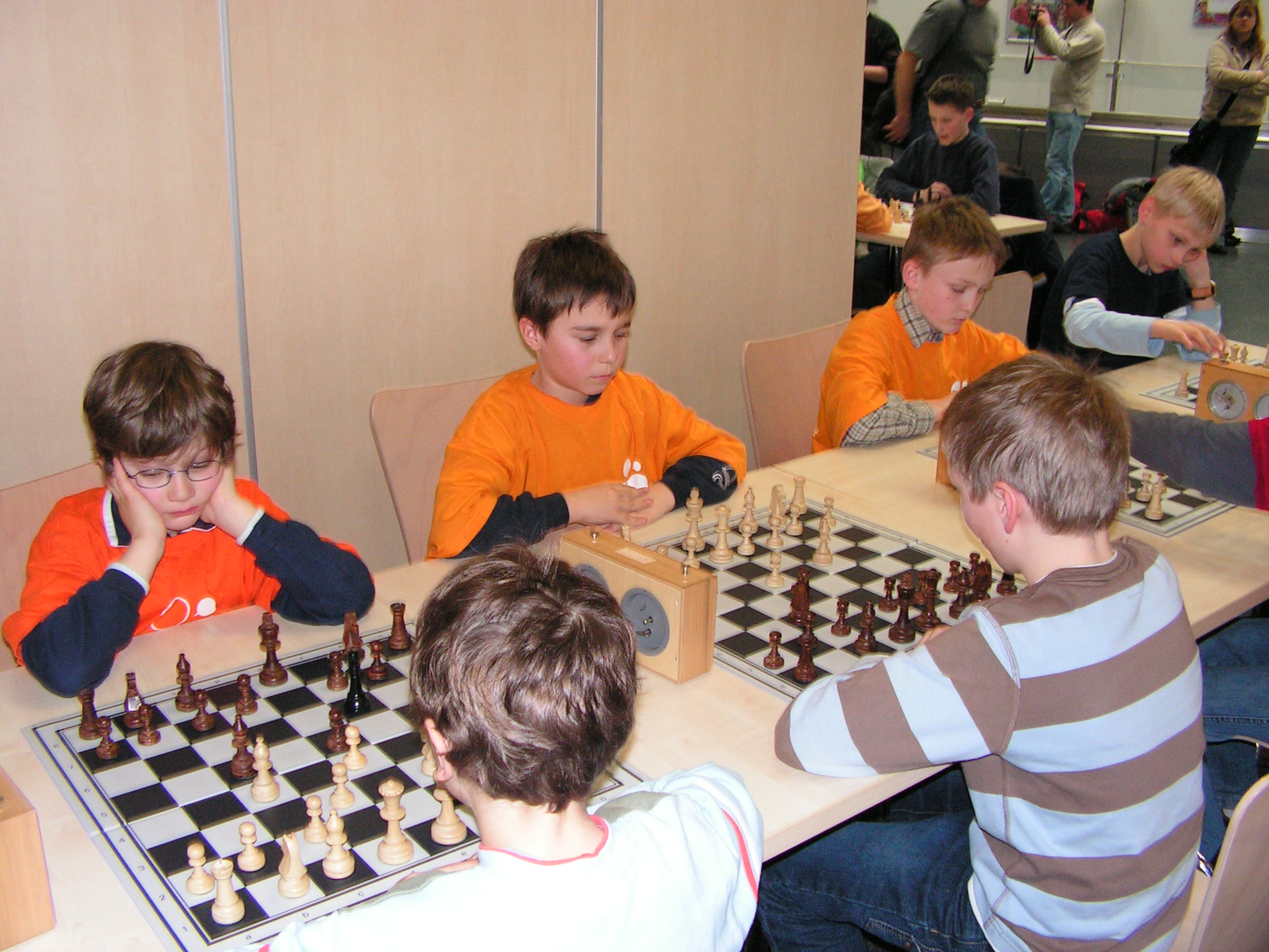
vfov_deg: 39.7
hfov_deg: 51.4
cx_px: 634
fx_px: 1320
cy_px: 476
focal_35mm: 36
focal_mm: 6
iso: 200
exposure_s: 1/40
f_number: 3.2
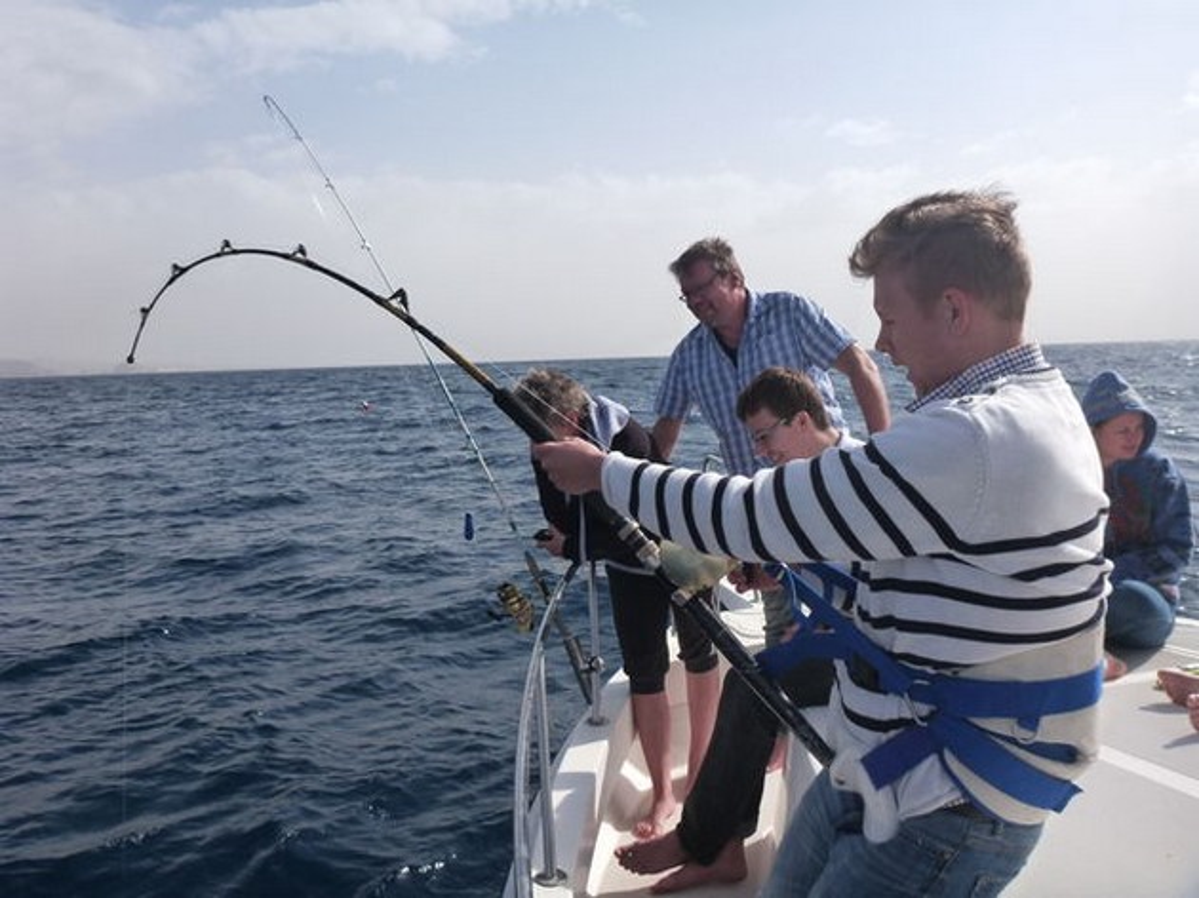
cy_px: 449
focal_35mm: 28
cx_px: 600
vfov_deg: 49.7
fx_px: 969
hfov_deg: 63.5
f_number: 10
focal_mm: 4.9
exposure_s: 1/125
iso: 160
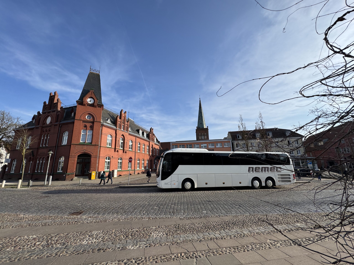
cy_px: 132
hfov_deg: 102.1
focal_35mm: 14
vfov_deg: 85.7
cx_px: 177
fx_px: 143
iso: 50
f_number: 2.2
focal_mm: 2.22
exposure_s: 1/1748
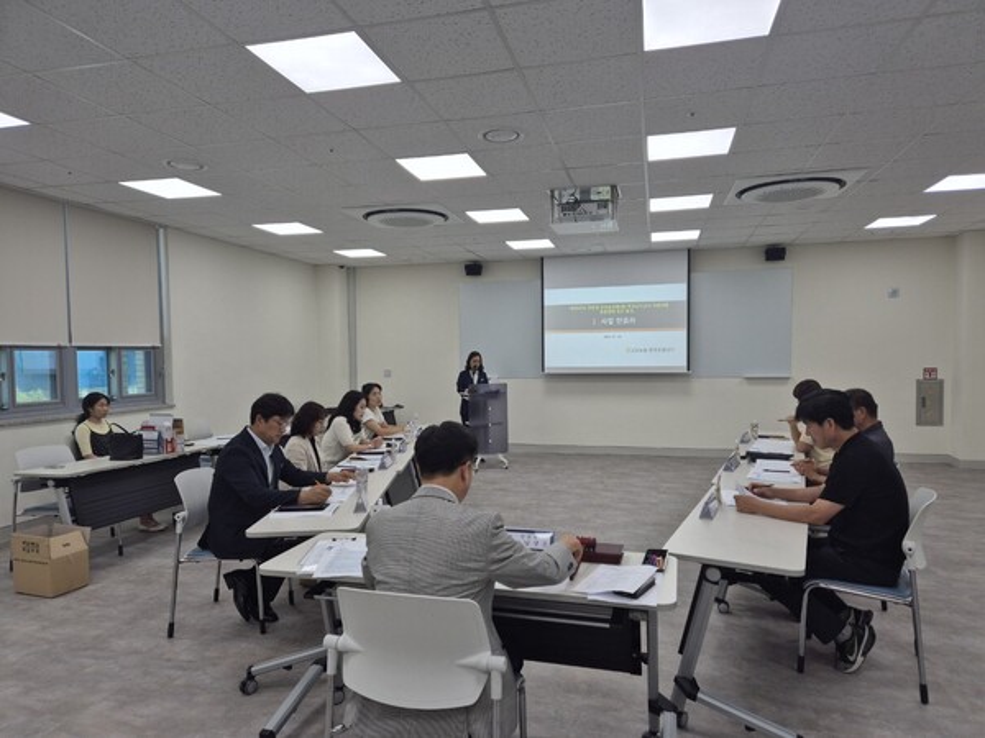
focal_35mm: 23
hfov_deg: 73.9
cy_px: 369
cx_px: 492
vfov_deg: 58.9
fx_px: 654
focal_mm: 5.4
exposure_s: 1/244
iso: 32
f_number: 1.8
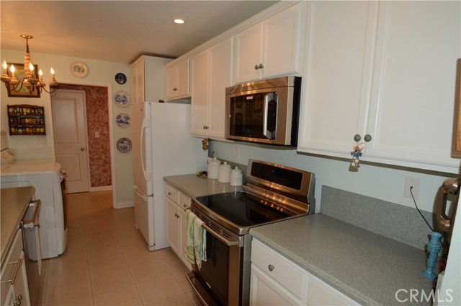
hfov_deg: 85.5
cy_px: 153
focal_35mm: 20
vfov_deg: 63.0
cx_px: 230
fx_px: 249
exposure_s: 1/60
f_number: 10
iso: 800
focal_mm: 13
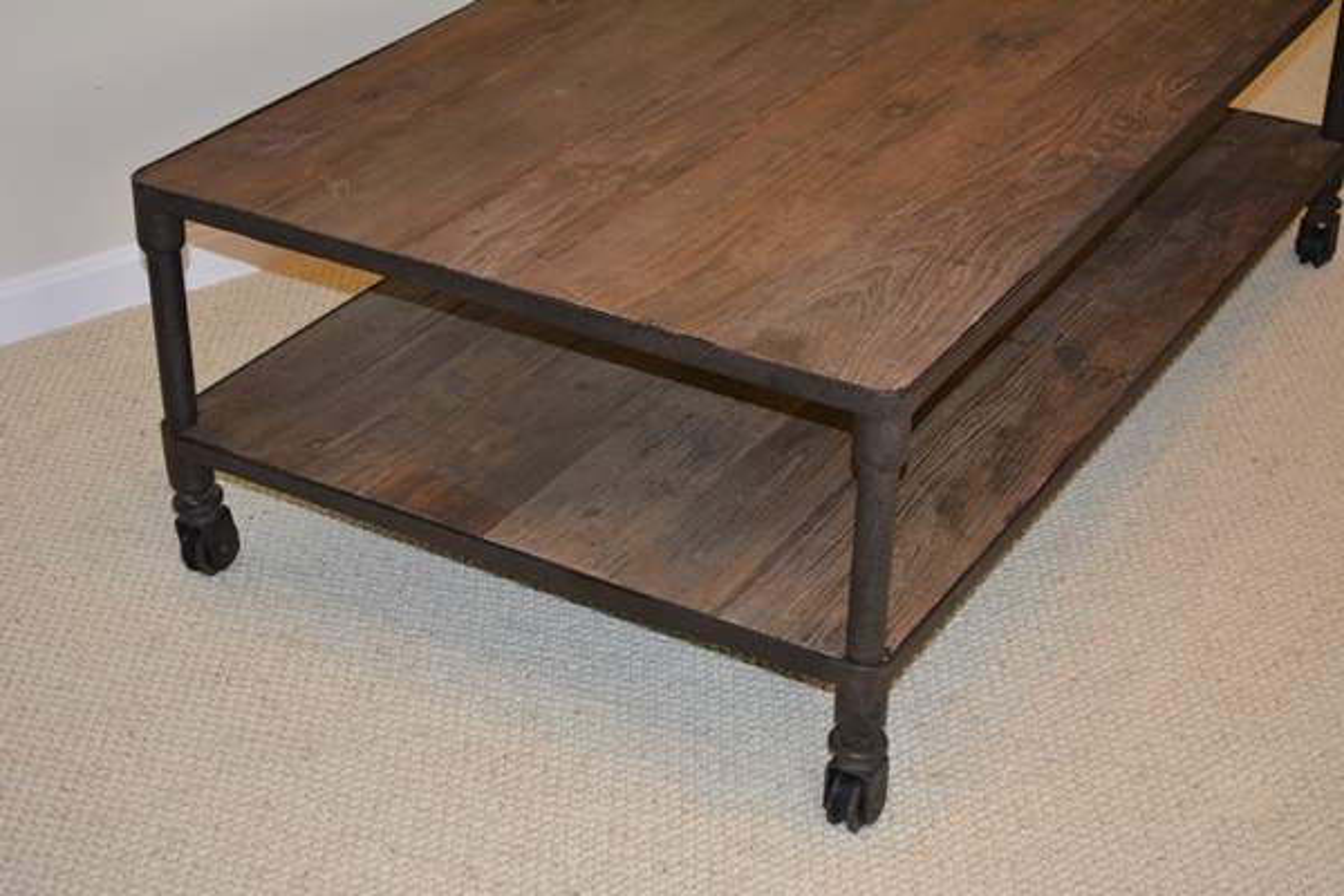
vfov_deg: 22.6
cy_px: 448
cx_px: 672
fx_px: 2240
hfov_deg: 33.4
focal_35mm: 60
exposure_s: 1/60
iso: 640
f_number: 5.3
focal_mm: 40
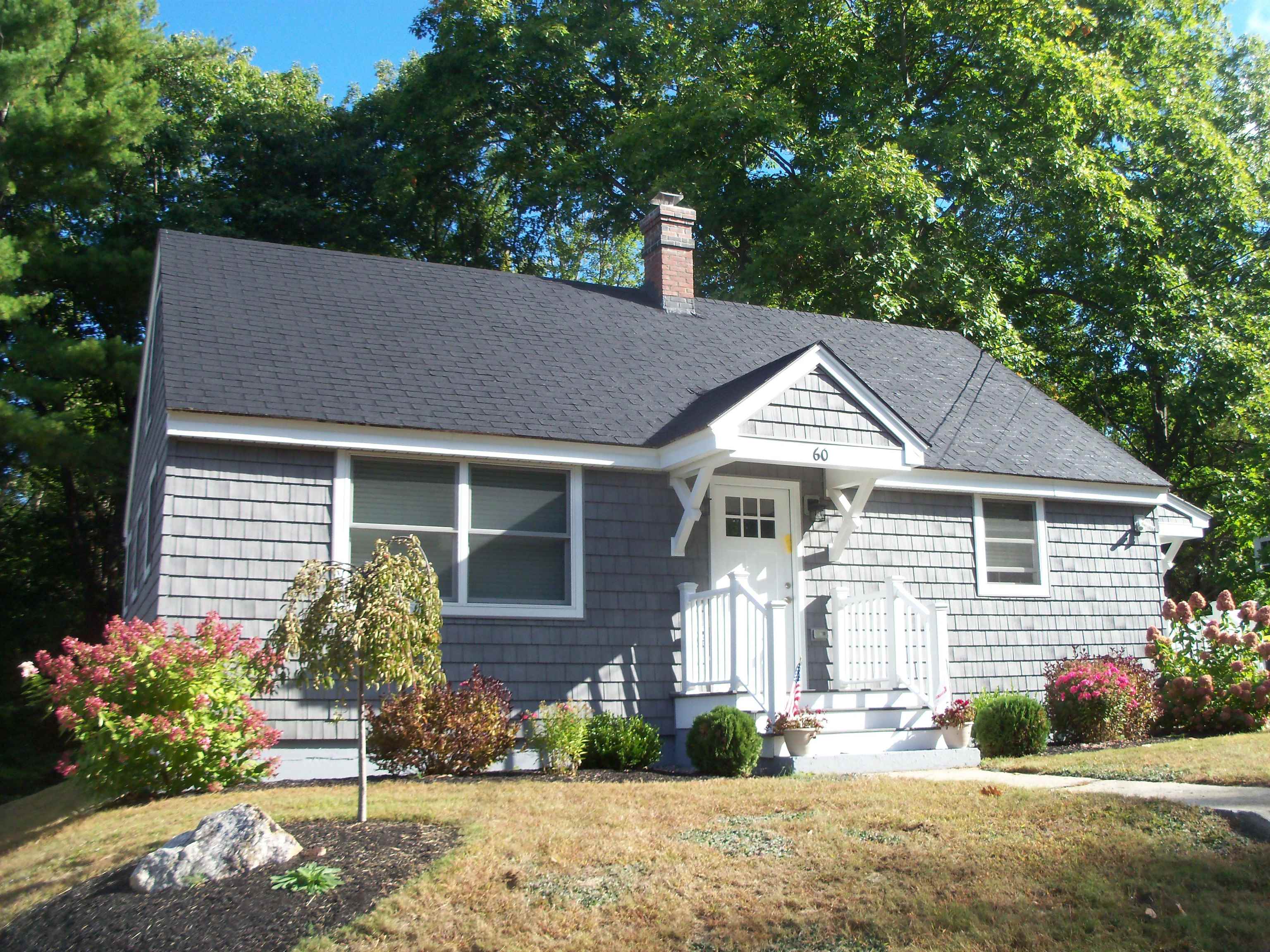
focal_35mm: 35
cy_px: 476
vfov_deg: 40.7
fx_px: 1284
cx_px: 635
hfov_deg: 52.6
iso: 64
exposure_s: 1/320
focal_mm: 6.3
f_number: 3
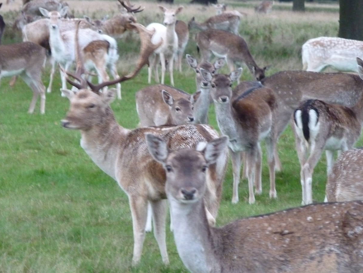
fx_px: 3670
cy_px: 143
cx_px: 224
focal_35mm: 350
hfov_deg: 5.7
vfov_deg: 4.2
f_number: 3.7
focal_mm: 47
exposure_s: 1/15
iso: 800
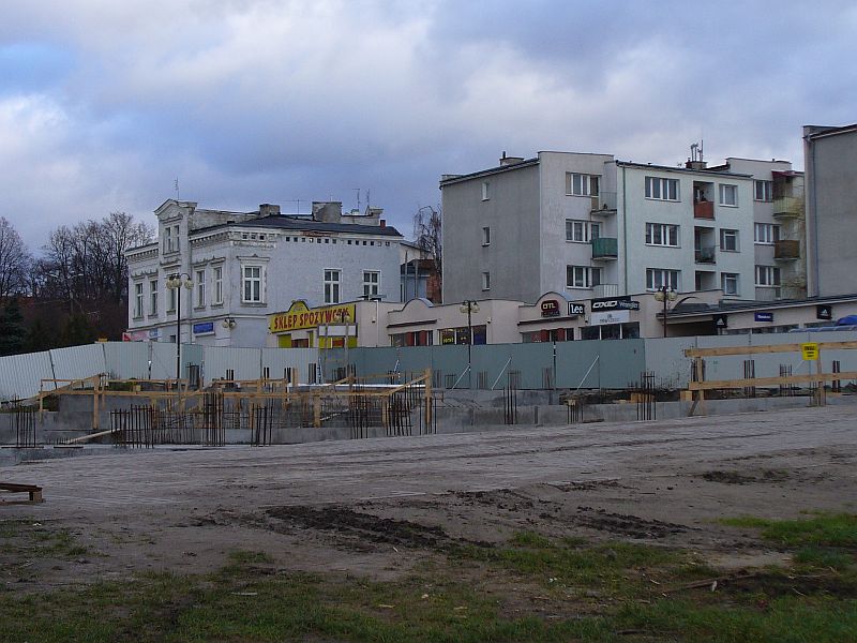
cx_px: 428
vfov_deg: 21.9
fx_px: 1659
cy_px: 322
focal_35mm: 67
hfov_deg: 29.0
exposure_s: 1/200
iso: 80
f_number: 3.1
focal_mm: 8.9
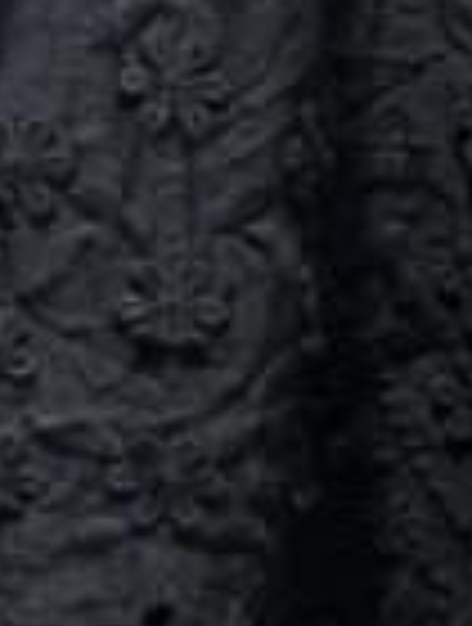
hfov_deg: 7.8
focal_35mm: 191
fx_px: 3457
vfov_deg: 9.9
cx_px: 193
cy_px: -383
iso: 50
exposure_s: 1/209
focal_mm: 5.7
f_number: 1.5
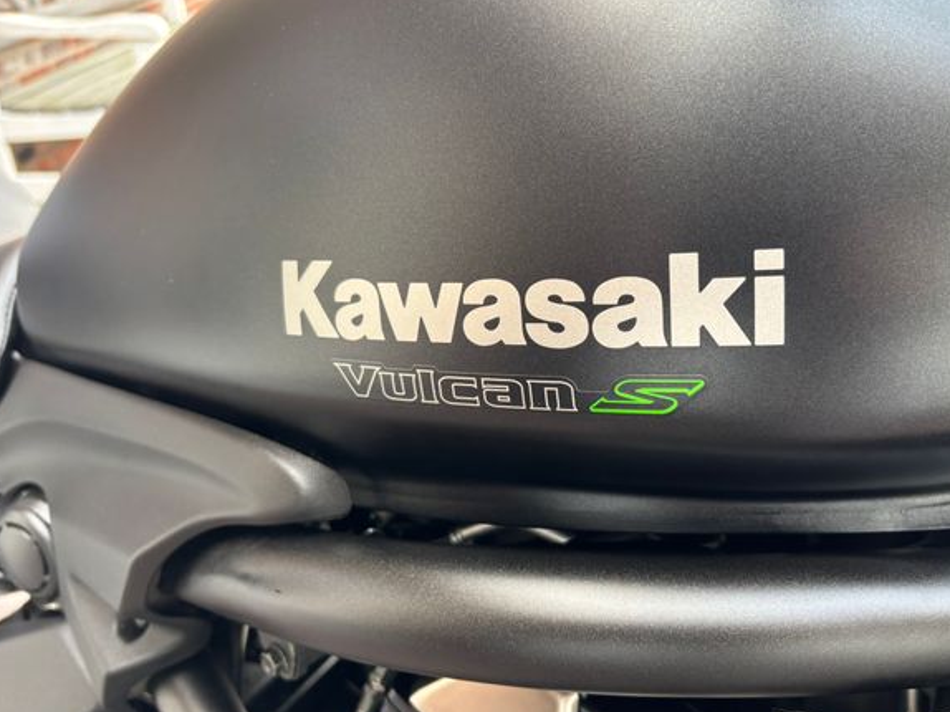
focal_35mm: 29
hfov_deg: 61.6
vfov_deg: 48.2
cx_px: 518
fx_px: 796
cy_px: 334
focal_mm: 5.96
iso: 160
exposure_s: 1/60
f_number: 1.6
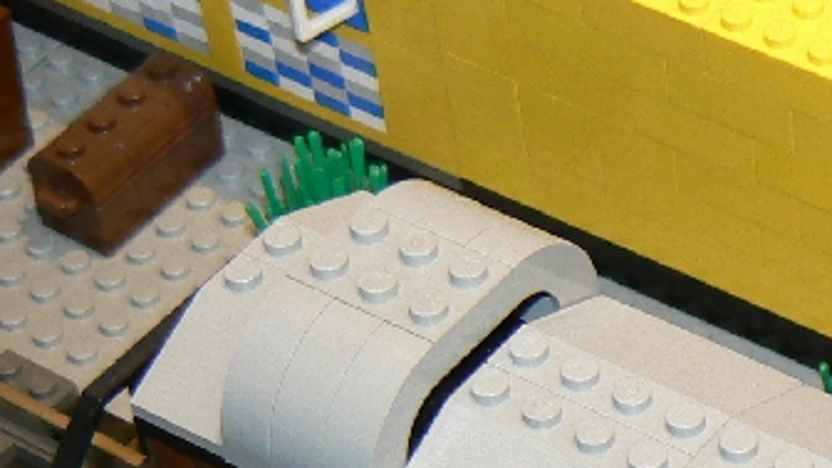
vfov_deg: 7.7
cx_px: 859
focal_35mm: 156
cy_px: 463
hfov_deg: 13.6
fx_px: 3442
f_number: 2.8
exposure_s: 1/30
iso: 100
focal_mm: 7.8
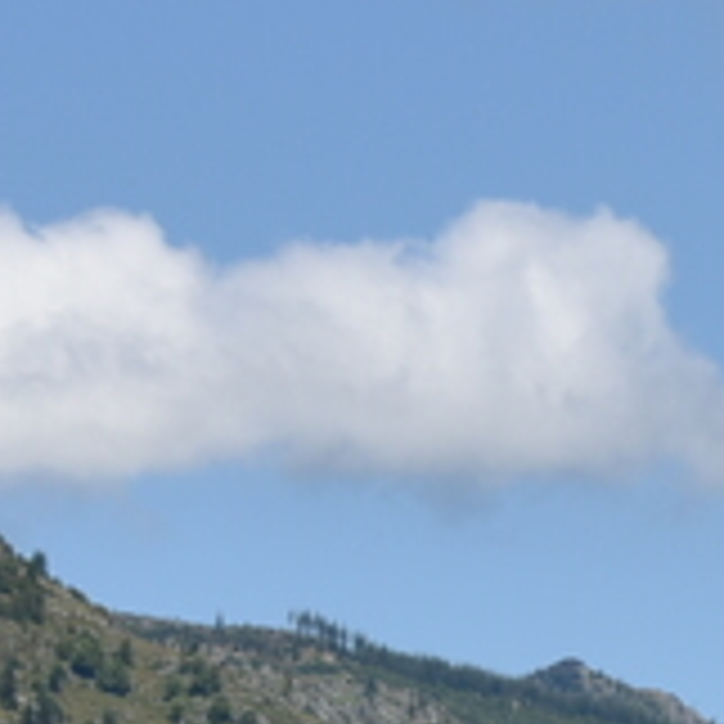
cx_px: 1988
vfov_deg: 4.2
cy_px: 1066
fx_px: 9891
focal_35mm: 418
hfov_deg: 4.1
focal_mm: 62
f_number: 9
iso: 100
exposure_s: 1/320
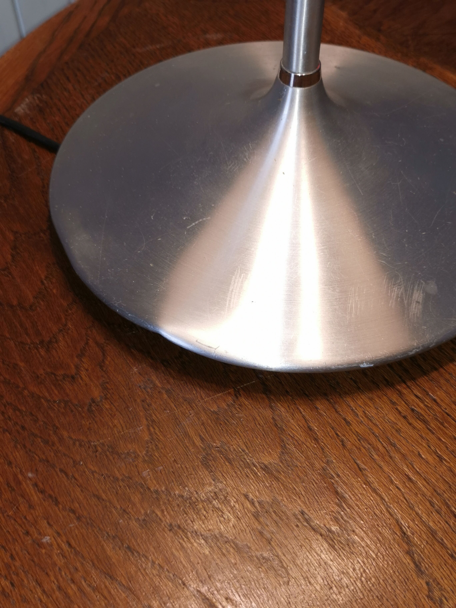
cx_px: 228
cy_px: 304
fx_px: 755
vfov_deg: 43.9
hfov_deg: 33.6
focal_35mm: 43
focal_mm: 5.58
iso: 50
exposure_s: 1/107
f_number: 1.8
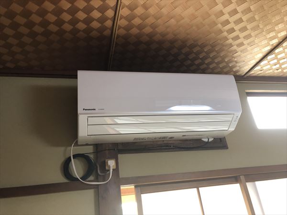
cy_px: 108
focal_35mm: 28
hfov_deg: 63.4
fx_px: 232
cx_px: 144
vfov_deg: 49.7
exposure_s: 1/17
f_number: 1.8
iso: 50
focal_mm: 3.99
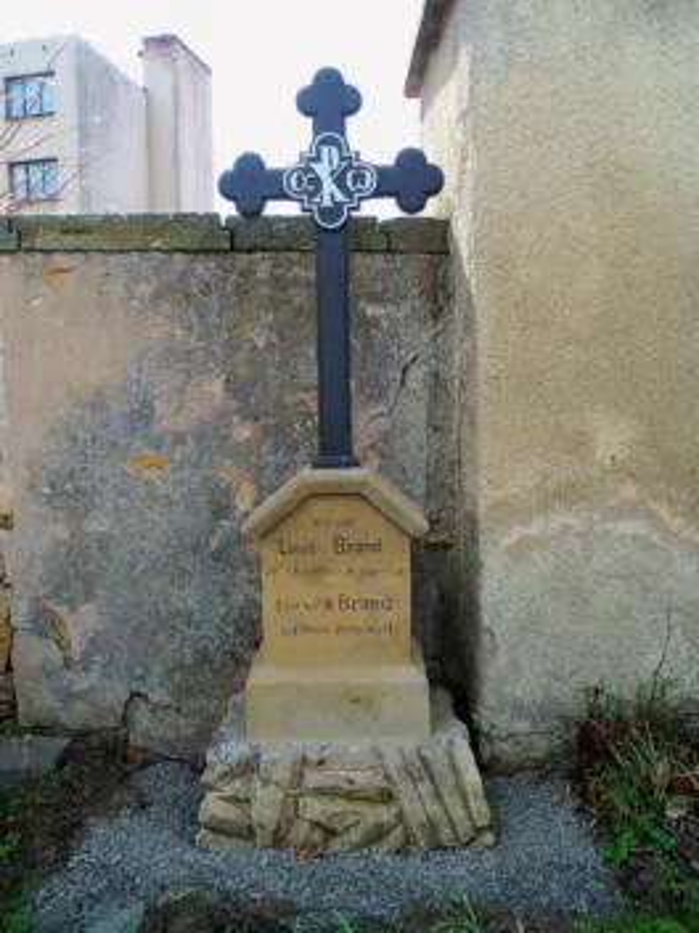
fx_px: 781
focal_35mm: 29
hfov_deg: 48.2
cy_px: 466
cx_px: 350
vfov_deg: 61.7
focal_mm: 5.2
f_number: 3.4
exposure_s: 1/160
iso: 80
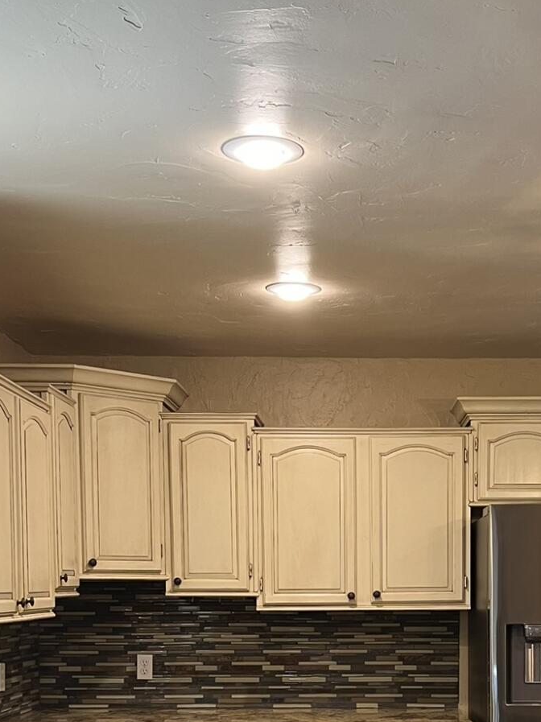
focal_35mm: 58
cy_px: 646
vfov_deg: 31.7
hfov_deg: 25.1
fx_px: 1209
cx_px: 368
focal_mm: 5.7
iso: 100
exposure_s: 1/60
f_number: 1.5
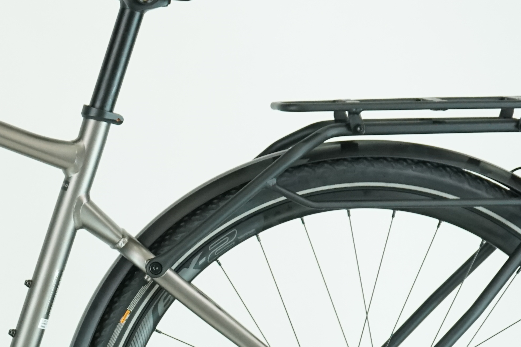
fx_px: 2432
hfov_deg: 12.0
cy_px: 245
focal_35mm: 168
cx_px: -111
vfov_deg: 8.2
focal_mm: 55
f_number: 5.6
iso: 1600
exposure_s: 1/200
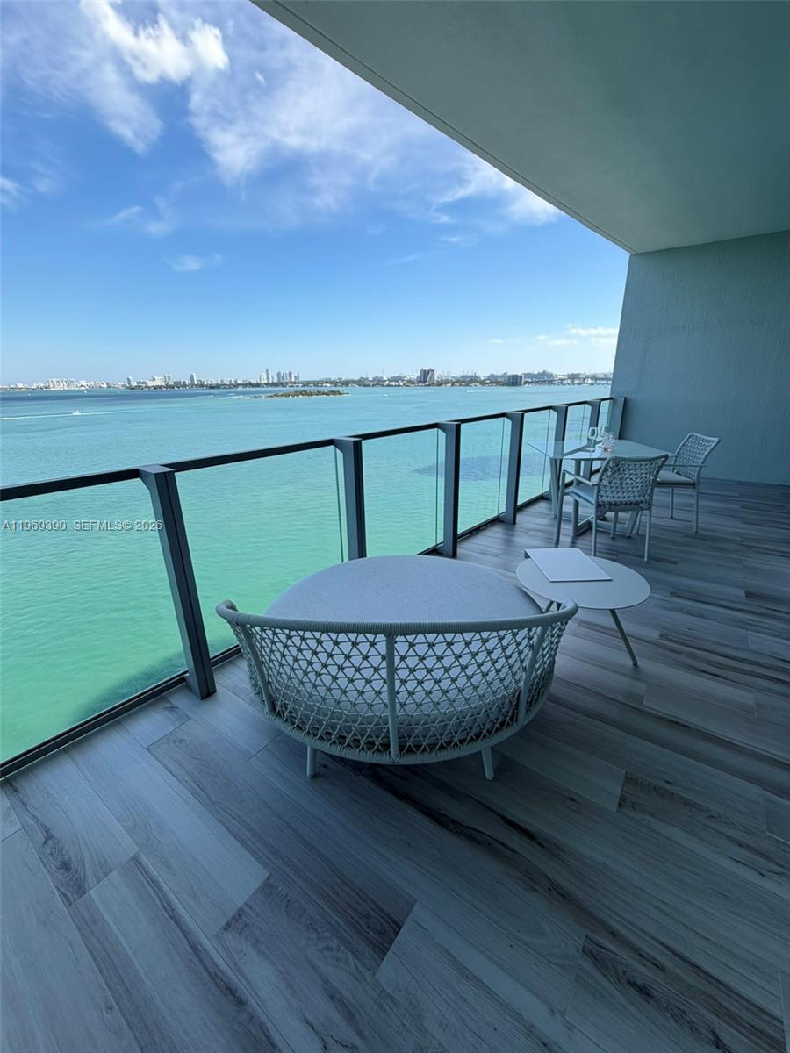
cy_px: 526
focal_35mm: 14
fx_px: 426
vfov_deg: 102.1
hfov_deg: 85.7
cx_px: 395
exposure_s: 1/230
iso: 64
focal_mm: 2.22
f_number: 2.2
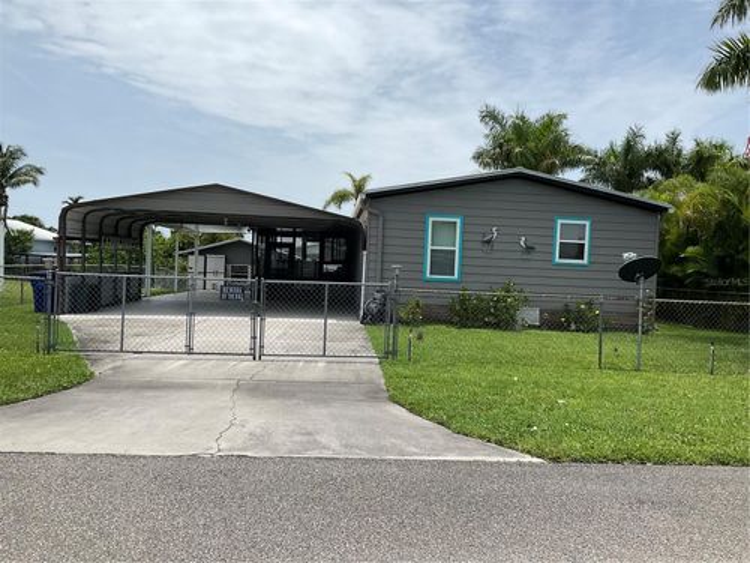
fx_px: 628
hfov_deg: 61.7
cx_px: 375
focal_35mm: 29
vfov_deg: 48.2
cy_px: 282
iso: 16
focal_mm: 3
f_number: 1.8
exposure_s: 1/2959
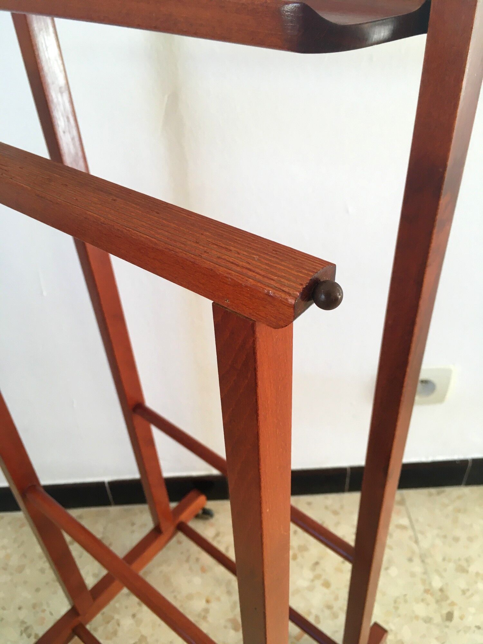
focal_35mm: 29
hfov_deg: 48.2
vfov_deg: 61.7
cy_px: 322
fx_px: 540
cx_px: 242
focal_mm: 4.15
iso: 40
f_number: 2.2
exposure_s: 1/33
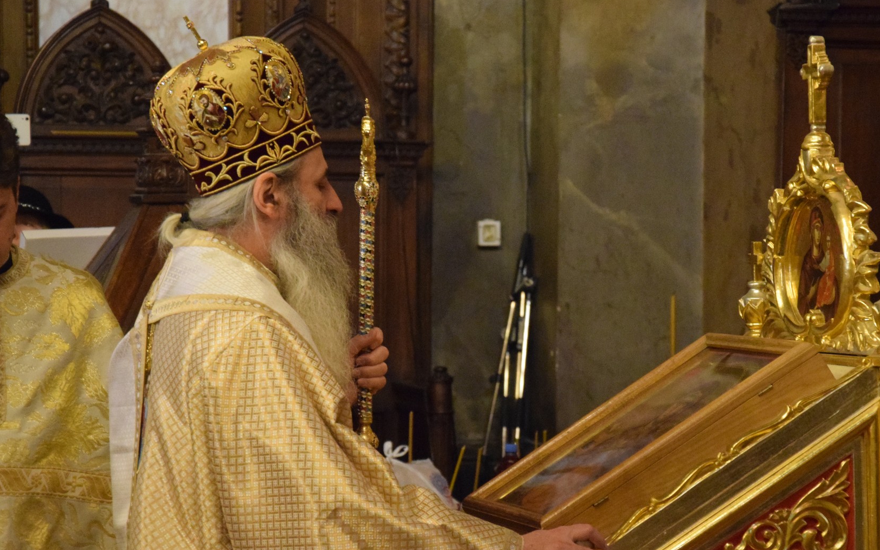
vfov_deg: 8.7
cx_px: 457
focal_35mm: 151
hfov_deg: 13.9
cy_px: 306
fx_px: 3611
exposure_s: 1/30
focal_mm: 85
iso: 6400
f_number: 5.6
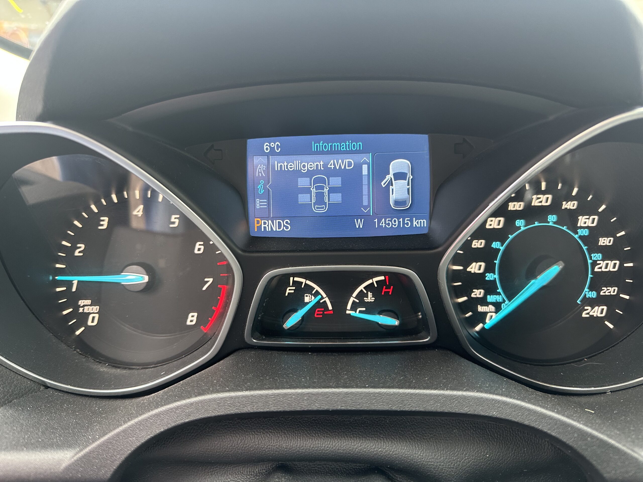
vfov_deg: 56.8
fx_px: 446
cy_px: 241
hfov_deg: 71.6
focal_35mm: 24
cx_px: 322
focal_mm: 6.86
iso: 250
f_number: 1.78
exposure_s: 1/94
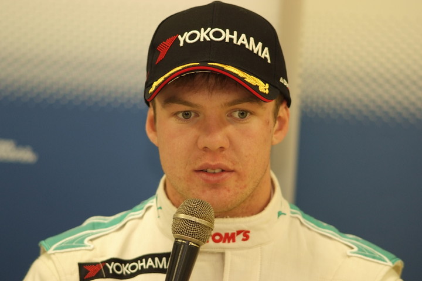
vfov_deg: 5.1
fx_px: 3165
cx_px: 211
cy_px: 140
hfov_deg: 7.6
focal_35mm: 270
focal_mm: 180
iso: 800
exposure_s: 1/125
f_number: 2.8
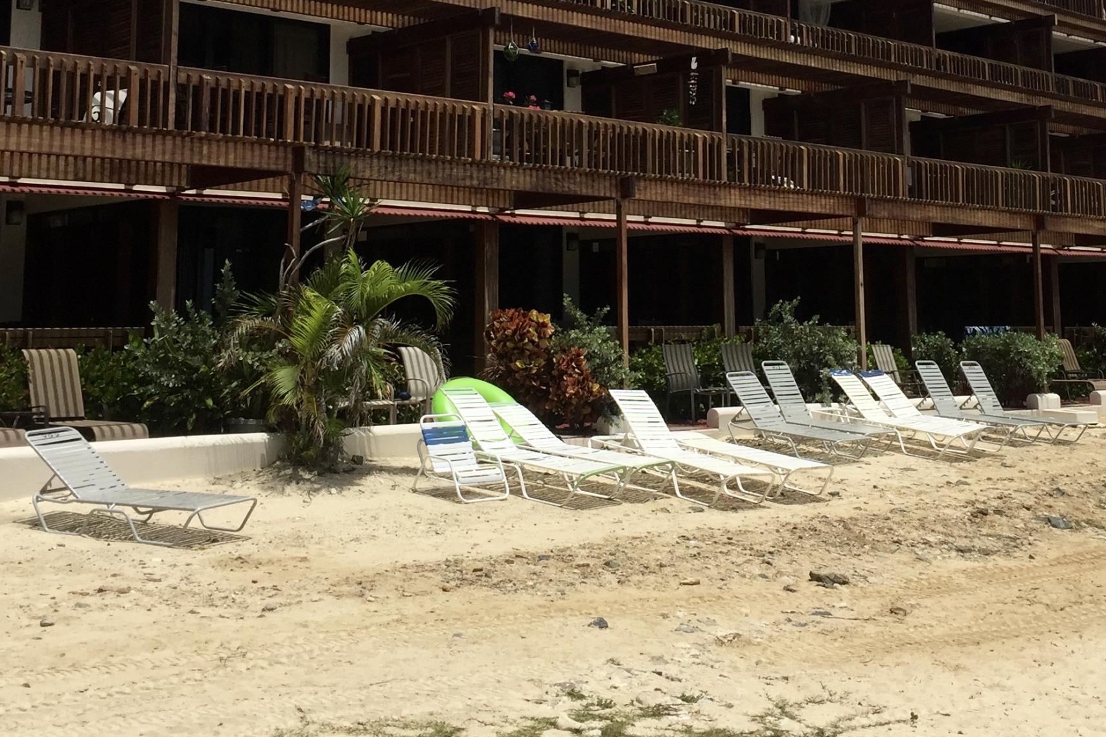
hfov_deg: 37.4
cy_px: 101
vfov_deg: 24.9
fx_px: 1628
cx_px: 655
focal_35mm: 53
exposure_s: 1/3300
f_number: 2.2
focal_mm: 4.15
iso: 32
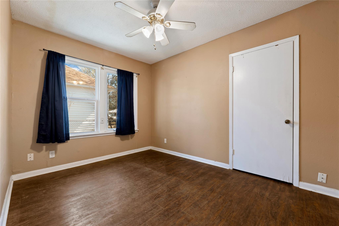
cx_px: 170
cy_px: 113
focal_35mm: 14
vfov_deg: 81.2
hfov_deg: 104.3
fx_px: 132
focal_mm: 14
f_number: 13
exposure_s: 4
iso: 100
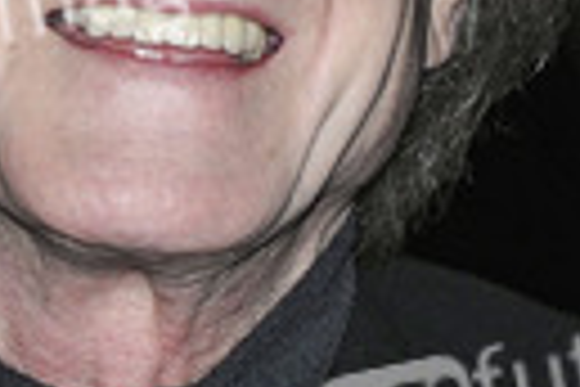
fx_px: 6895
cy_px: 198
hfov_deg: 4.8
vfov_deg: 3.2
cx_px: 142
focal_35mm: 428
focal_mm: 92
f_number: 5
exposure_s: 1/200
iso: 320
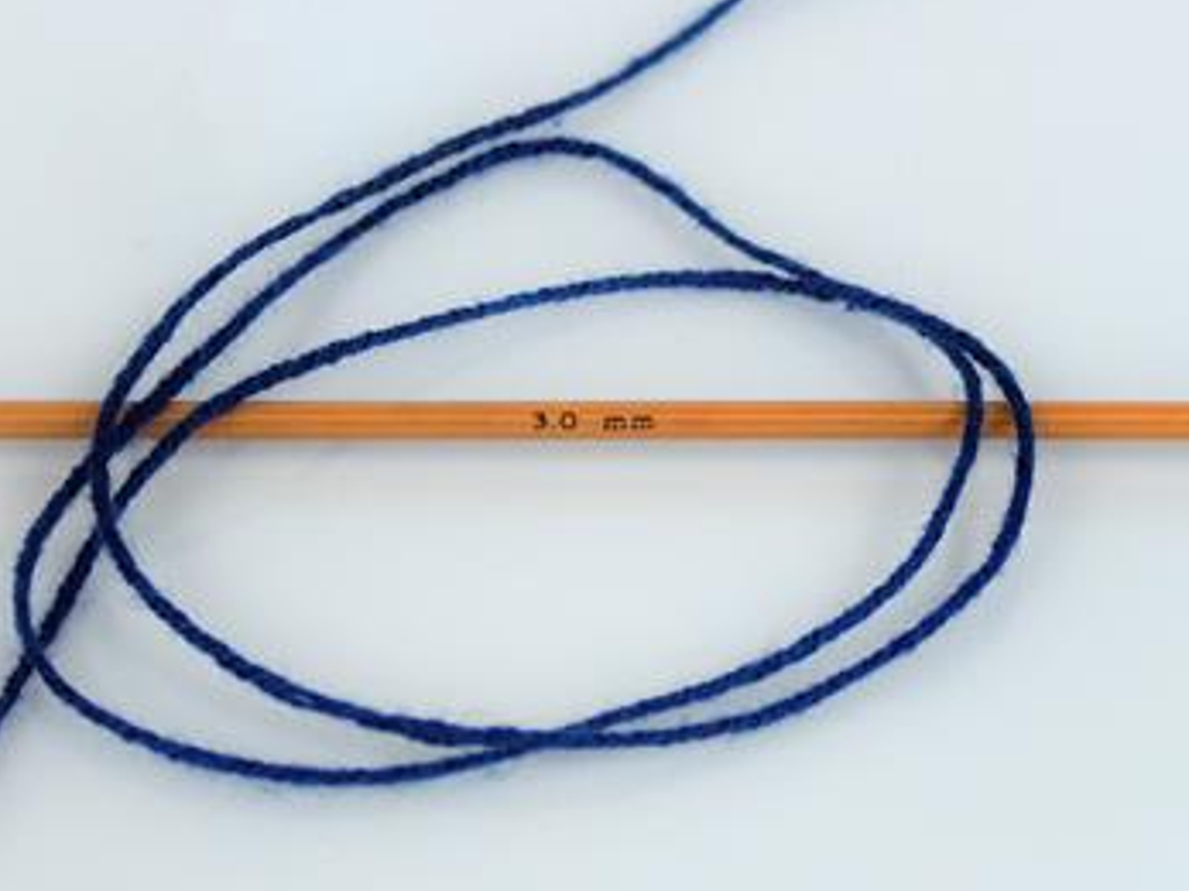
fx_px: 3914
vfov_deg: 13.0
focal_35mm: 114
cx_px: 565
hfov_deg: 17.3
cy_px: 444
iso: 200
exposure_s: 1/166
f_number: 2.9
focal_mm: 20.29
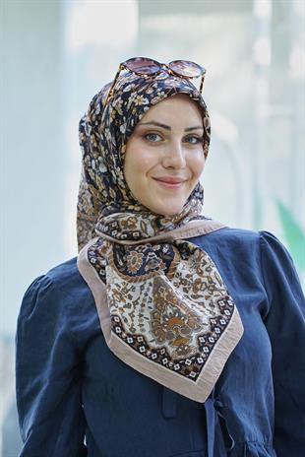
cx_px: 152
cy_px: 228
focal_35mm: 115
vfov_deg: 17.8
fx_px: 1459
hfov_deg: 11.9
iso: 500
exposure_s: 1/125
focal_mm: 115
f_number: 5
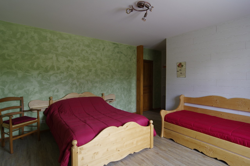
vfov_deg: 67.3
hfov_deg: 90.1
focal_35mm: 18
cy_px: 83
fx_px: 125
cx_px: 125
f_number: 11
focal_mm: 12
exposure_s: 1/5
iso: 400
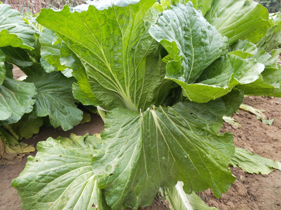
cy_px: 105
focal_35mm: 22
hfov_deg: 76.4
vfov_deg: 61.1
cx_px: 140
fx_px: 179
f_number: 2
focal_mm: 3.79
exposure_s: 1/50
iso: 80
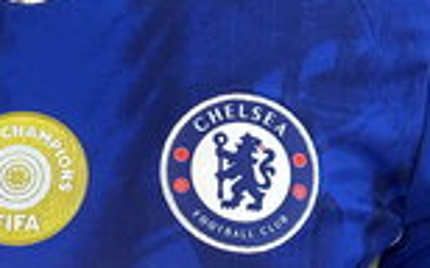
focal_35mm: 88
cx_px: 56
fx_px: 1031
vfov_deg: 14.1
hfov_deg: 23.1
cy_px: 378
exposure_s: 1/50
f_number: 1.78
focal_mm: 6.86
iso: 320
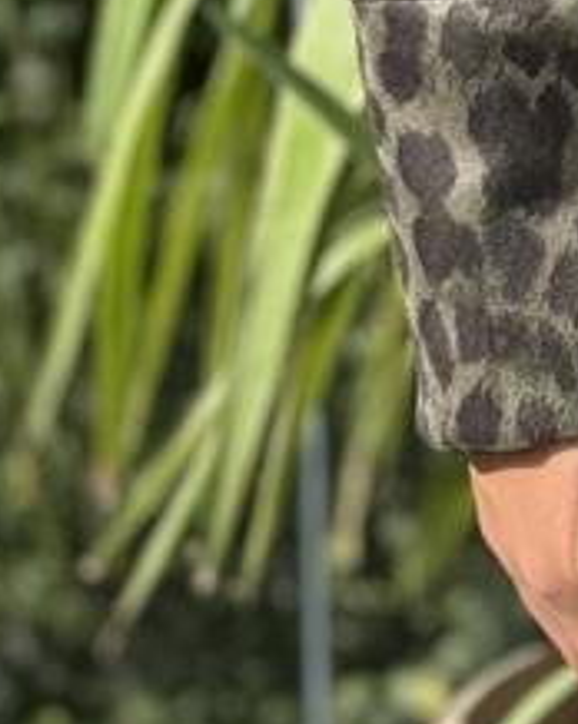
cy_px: -736
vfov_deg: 6.5
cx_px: 1212
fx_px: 6146
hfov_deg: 5.3
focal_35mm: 287
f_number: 1.78
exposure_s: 1/731
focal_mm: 6.76
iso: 64
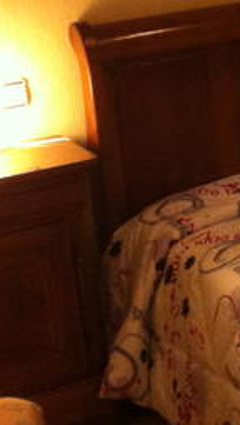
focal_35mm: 118
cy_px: 13
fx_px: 1331
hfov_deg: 9.0
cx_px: 625
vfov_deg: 17.8
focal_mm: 3.85
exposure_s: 1/15
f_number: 2.8
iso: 250
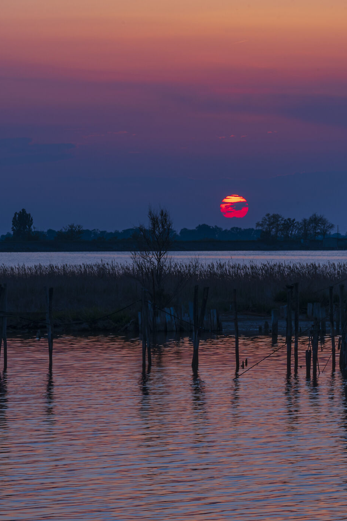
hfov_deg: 6.7
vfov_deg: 10.0
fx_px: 2980
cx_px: 228
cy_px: 283
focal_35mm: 206
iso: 100
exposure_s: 1/20
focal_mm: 120
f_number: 18
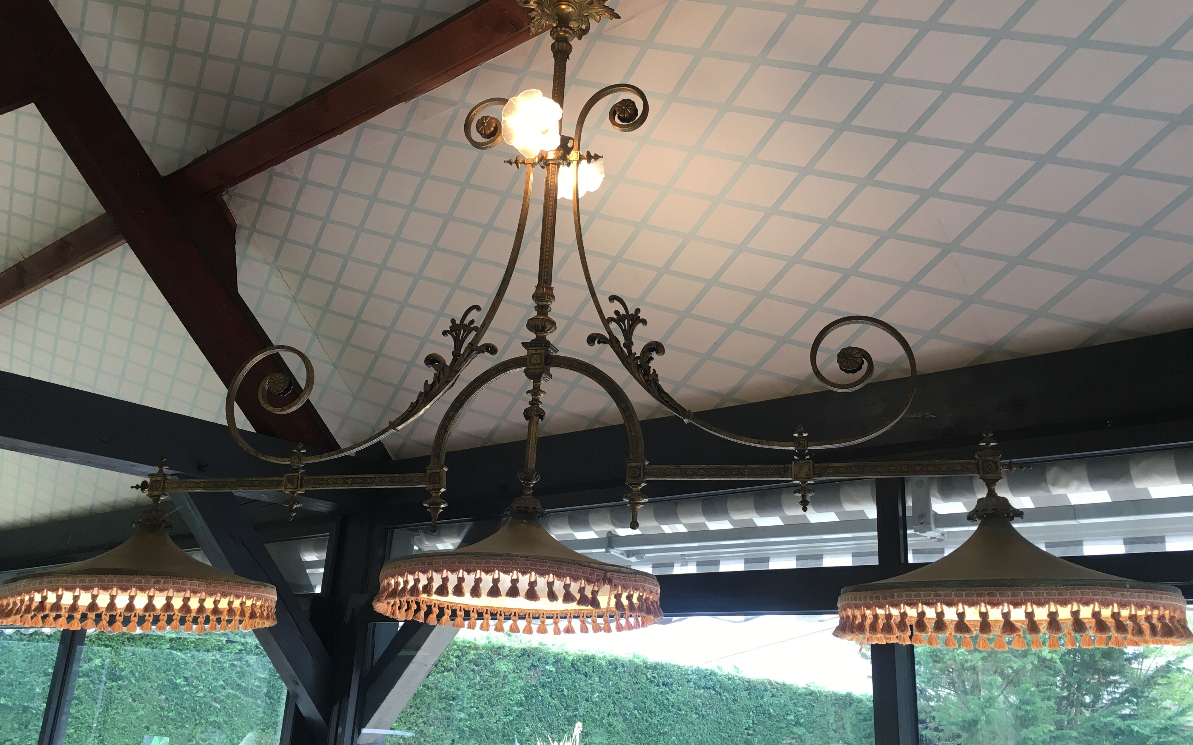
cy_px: 342
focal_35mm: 31
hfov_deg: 61.2
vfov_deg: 40.6
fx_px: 1008
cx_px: 601
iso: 25
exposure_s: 1/33
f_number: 2.2
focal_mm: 4.15
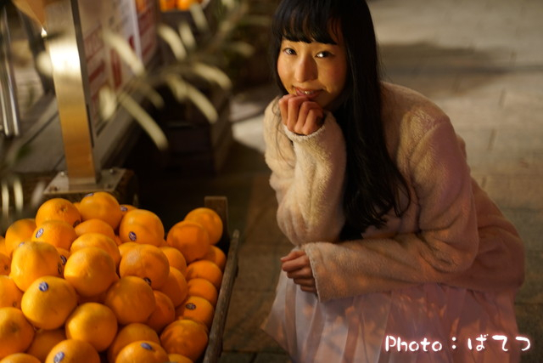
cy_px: 182
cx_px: 272
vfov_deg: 20.0
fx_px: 1026
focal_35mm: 68
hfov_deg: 29.6
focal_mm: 68
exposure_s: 1/10
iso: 640
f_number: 2.8
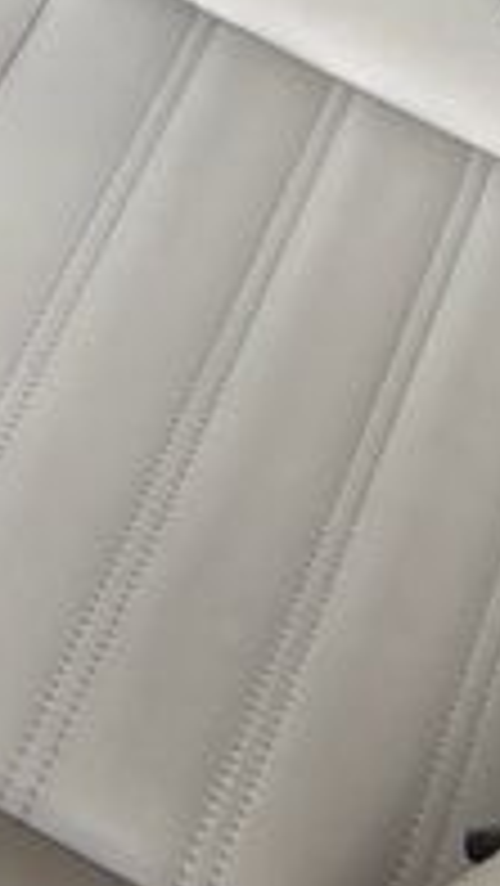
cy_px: -553
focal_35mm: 147
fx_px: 3460
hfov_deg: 8.2
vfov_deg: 13.5
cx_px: -50
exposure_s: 1/126
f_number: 1.5
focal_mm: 5.7
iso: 32
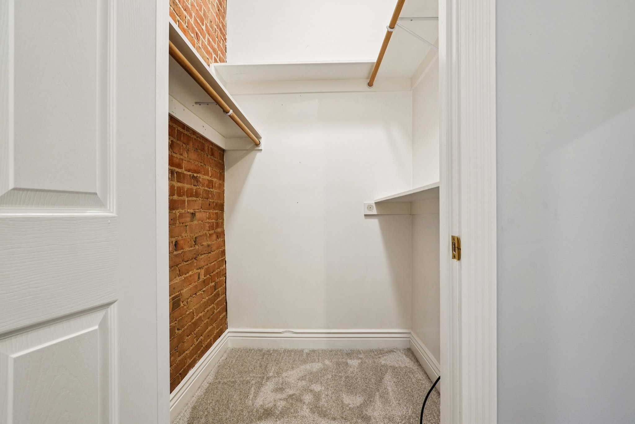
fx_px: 291
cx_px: 318
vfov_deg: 72.0
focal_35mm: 16
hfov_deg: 95.0
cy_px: 212
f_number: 8
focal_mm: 11
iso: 400
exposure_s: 1/8
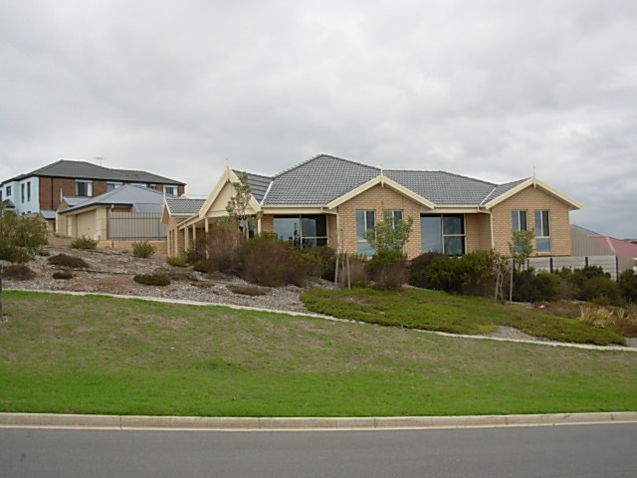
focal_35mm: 38
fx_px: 699
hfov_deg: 49.0
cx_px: 318
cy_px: 239
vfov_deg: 37.7
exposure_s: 1/443
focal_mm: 6.3
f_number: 2.9
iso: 50
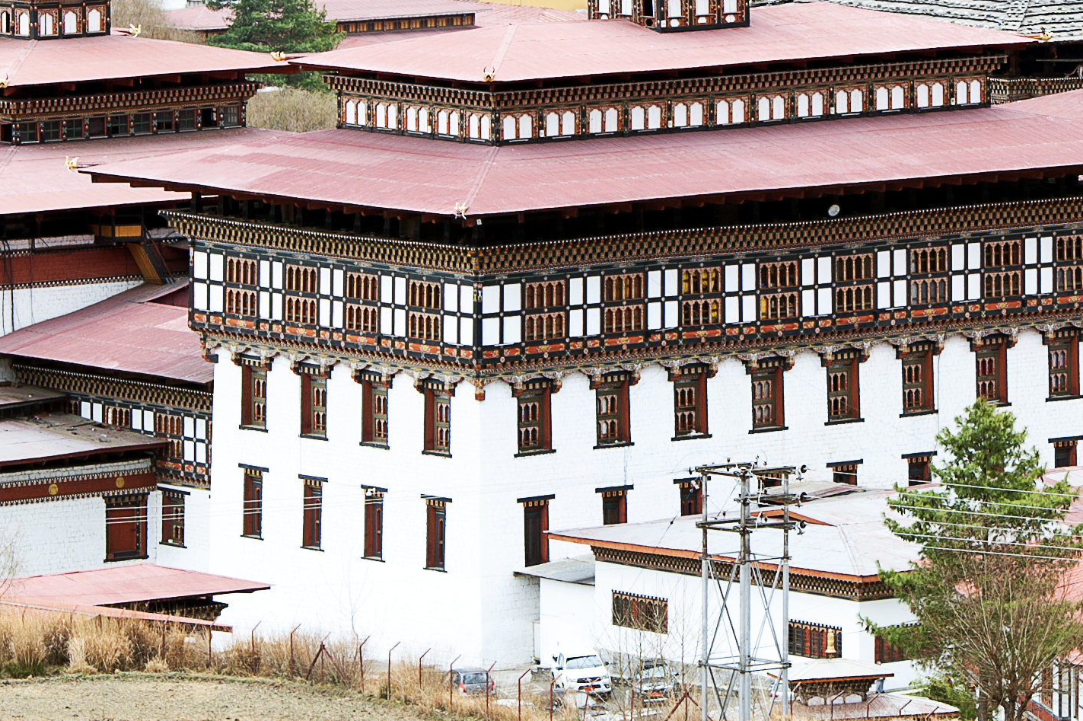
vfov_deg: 4.4
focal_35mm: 314
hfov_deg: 6.6
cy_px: 75
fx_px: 9440
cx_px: 751
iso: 200
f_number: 8
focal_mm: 105
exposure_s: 1/125
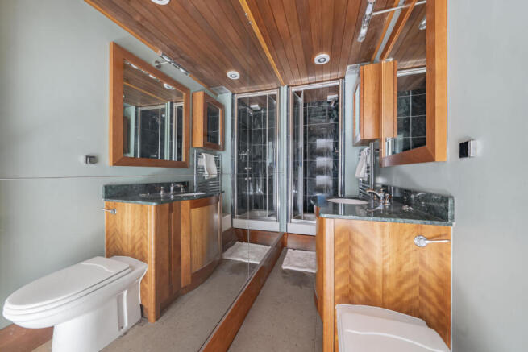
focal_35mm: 12
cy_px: 176
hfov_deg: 112.6
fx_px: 176
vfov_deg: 90.0
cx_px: 264
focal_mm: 12
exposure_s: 1/1.25
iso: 320
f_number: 9
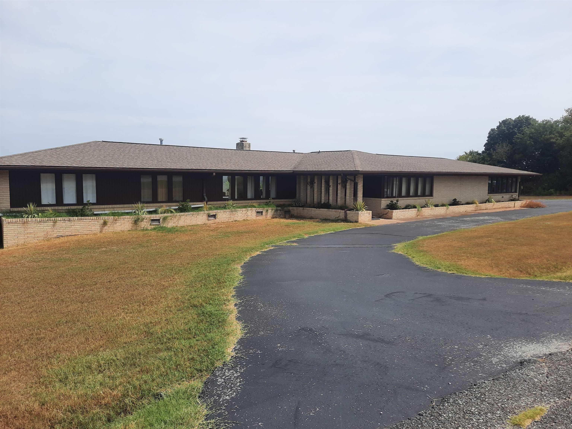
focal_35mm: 25
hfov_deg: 69.4
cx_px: 286
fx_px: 413
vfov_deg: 54.9
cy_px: 214
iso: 32
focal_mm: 4.6
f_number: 2
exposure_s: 1/1227
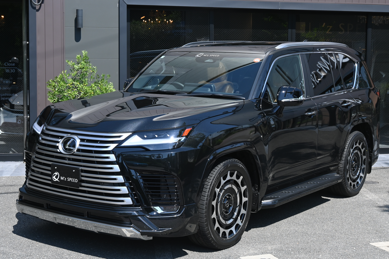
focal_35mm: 58
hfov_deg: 34.2
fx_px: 632
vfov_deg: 23.2
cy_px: 130
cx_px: 194
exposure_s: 1/800
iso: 320
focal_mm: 39
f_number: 6.3
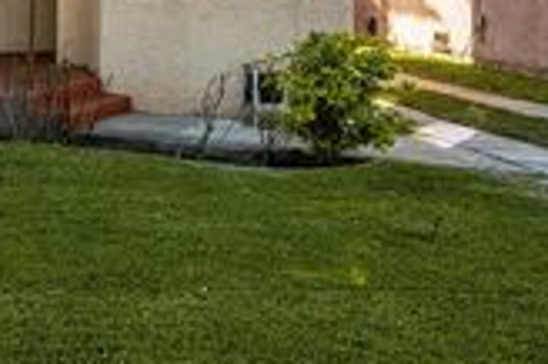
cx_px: -80
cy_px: -22
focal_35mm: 67
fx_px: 1019
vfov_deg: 19.5
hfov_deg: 27.2
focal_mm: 22
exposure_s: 1/200
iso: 100
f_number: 8
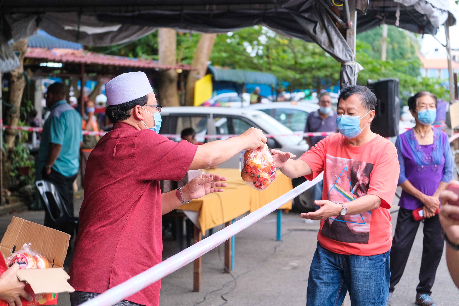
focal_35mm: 75
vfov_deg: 18.2
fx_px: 956
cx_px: 230
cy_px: 153
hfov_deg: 27.0
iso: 800
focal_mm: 50
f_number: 2.8
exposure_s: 1/500
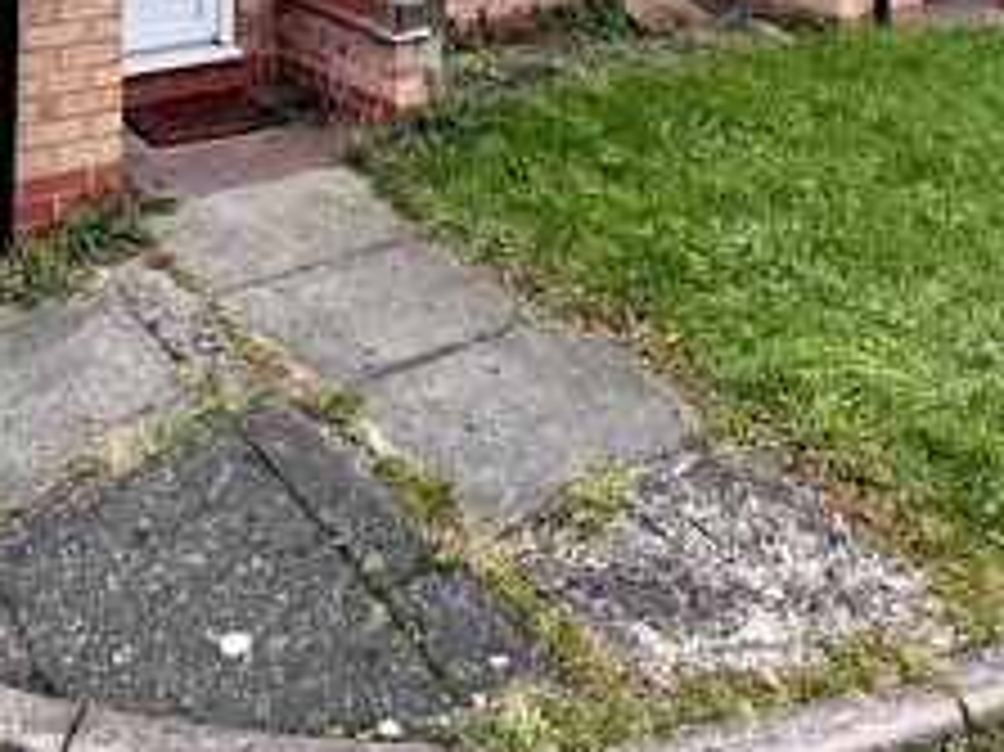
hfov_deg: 42.2
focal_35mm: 44
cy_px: -353
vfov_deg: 25.4
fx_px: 1275
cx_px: 311
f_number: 2.2
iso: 50
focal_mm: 2.22
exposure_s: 1/99
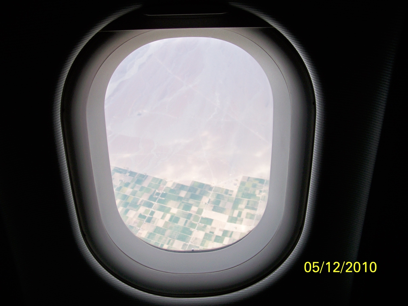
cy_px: 153
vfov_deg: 42.9
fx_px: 389
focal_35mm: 33
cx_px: 204
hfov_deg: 55.4
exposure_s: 1/1000
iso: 64
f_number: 2.8
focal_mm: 5.85
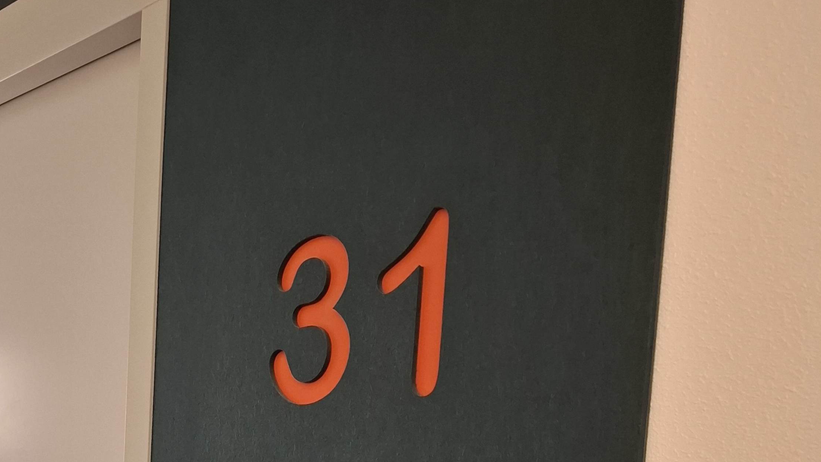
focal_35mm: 46
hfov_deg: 43.8
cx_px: 261
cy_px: 597
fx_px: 1001
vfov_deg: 23.1
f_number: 1.8
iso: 400
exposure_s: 1/33
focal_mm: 5.54
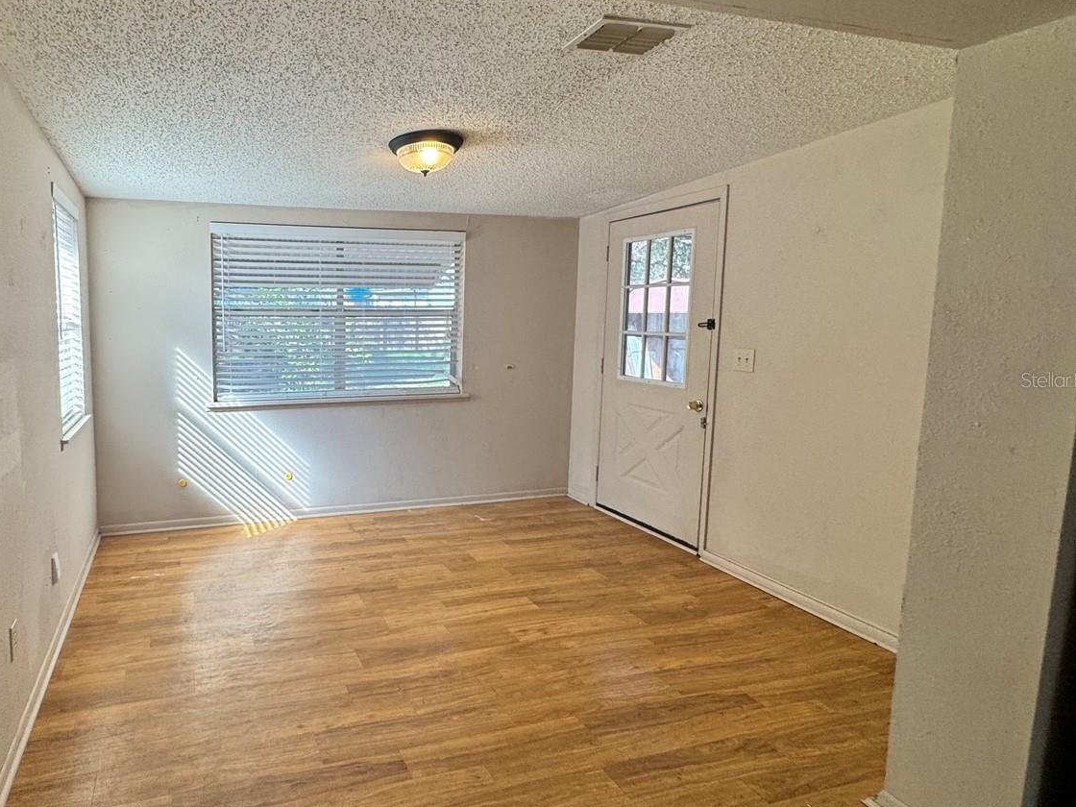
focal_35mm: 20
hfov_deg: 78.6
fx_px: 622
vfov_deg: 65.9
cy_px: 379
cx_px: 343
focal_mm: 2.22
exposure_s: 1/120
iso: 64
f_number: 2.2
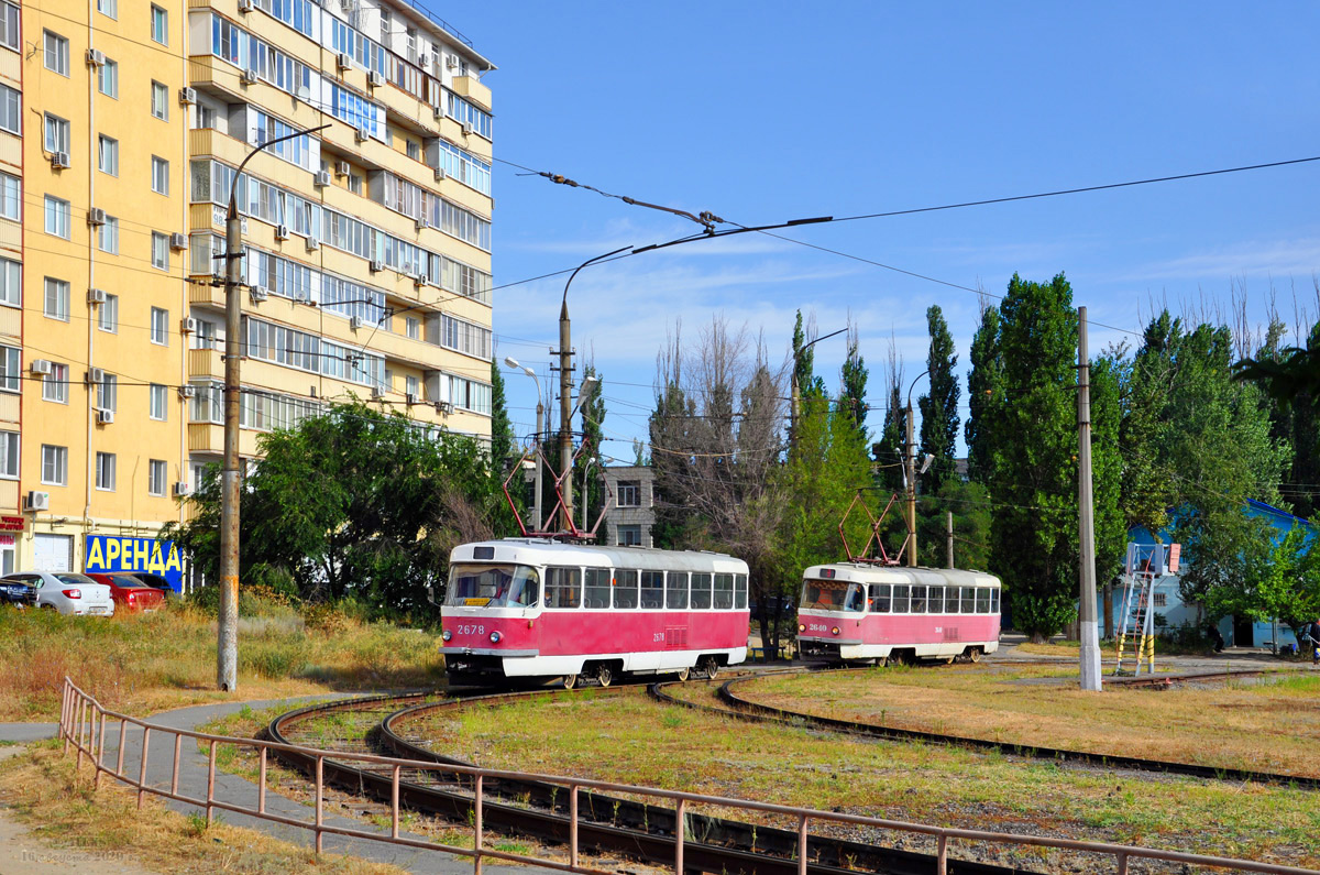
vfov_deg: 23.7
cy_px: 438
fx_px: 2086
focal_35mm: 57
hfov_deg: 35.1
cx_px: 660
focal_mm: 38
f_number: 8
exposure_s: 1/500
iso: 200
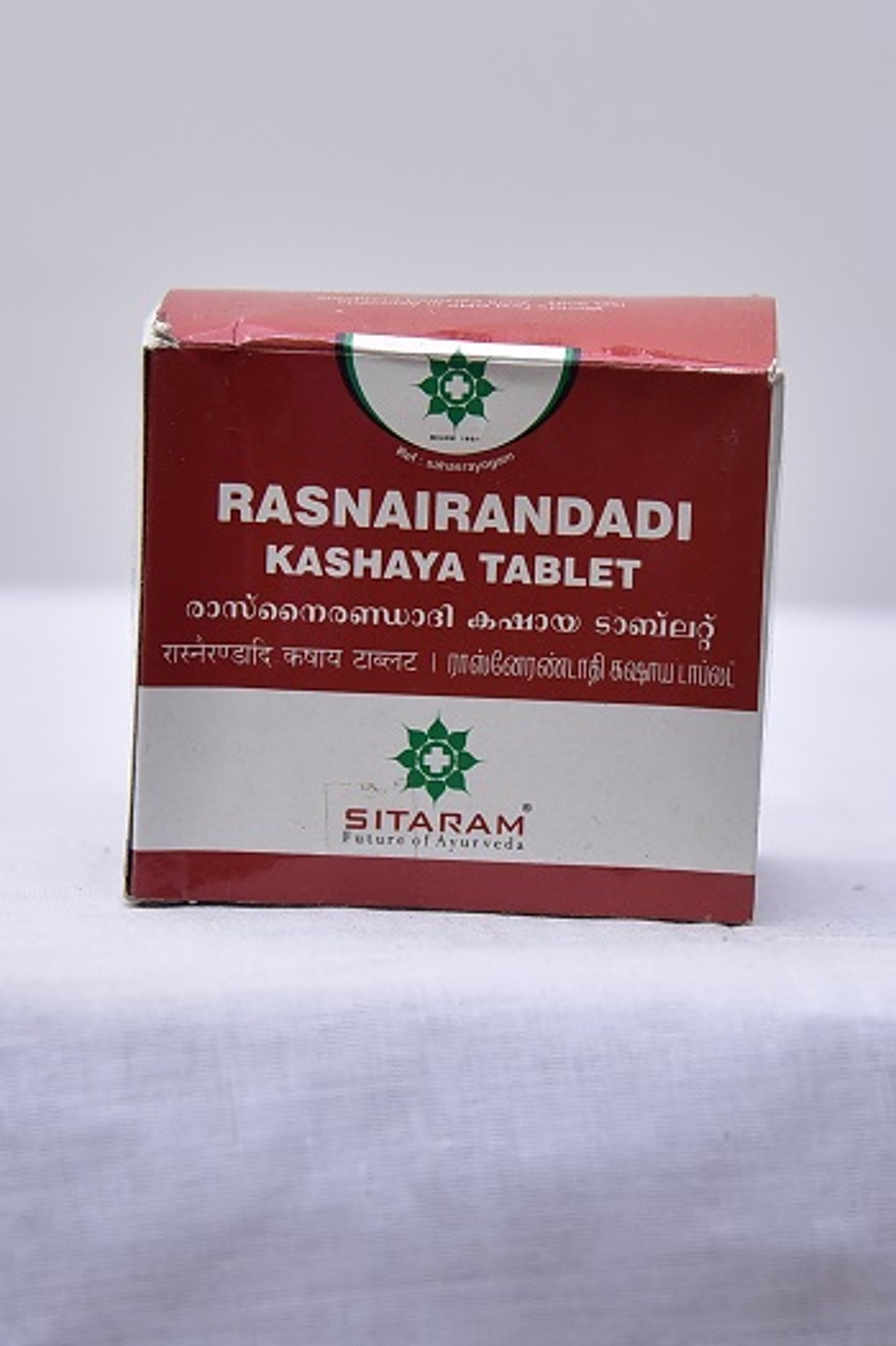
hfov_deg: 18.2
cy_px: 673
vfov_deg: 27.0
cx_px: 448
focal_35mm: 75
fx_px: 2803
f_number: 4
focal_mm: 75
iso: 1250
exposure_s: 1/160
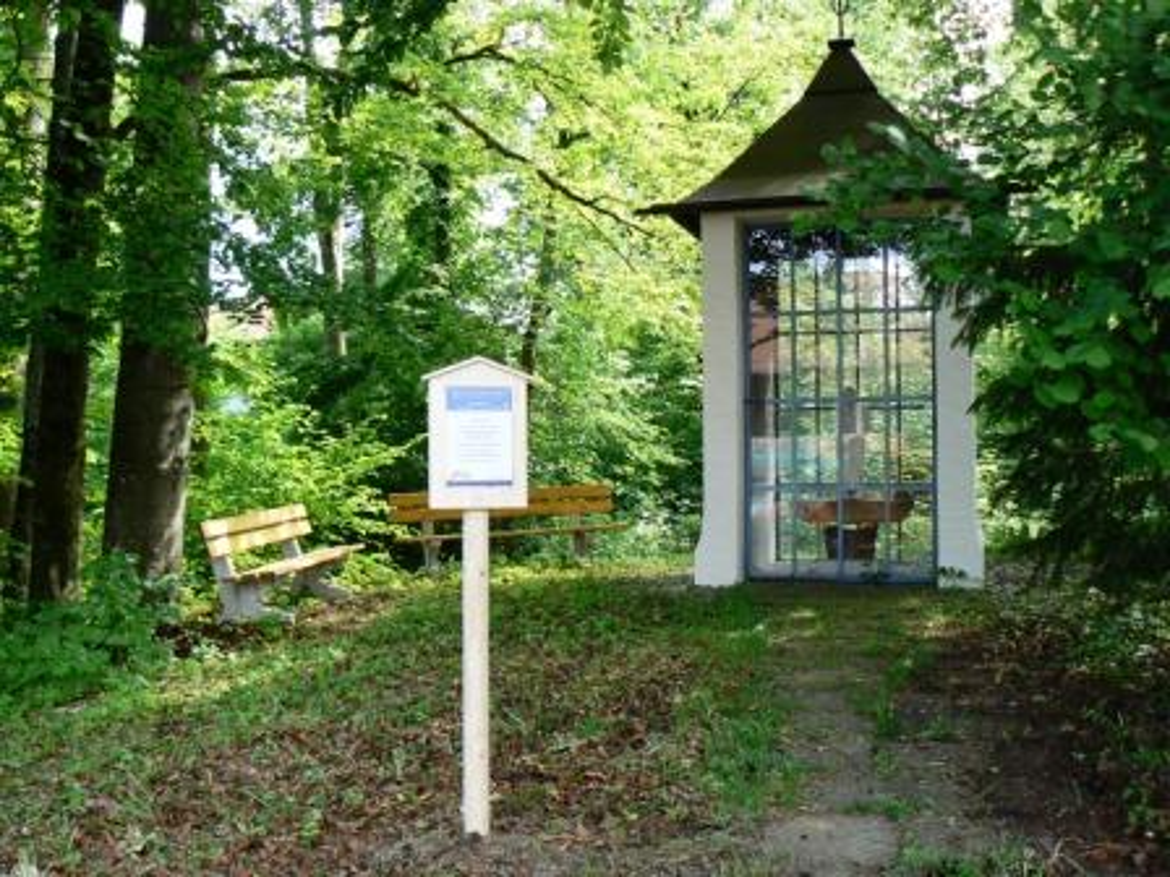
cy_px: 438
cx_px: 585
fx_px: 1217
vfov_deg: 39.7
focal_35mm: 36
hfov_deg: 51.4
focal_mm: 6
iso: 80
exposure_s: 1/100
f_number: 4
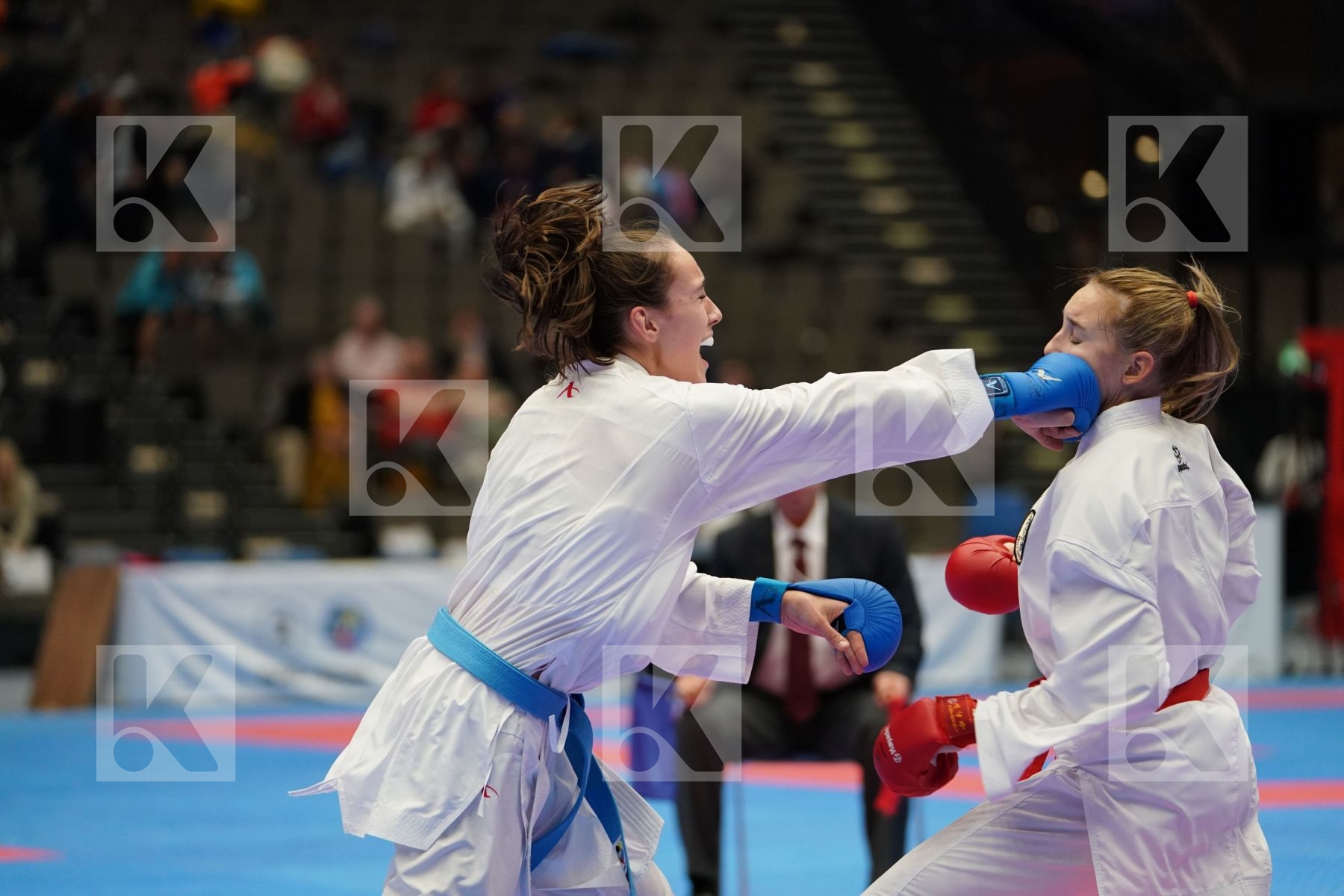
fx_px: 5226
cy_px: 448
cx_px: 672
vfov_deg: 9.8
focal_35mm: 140
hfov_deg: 14.7
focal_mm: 140
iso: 2500
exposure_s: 1/1000
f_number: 2.8
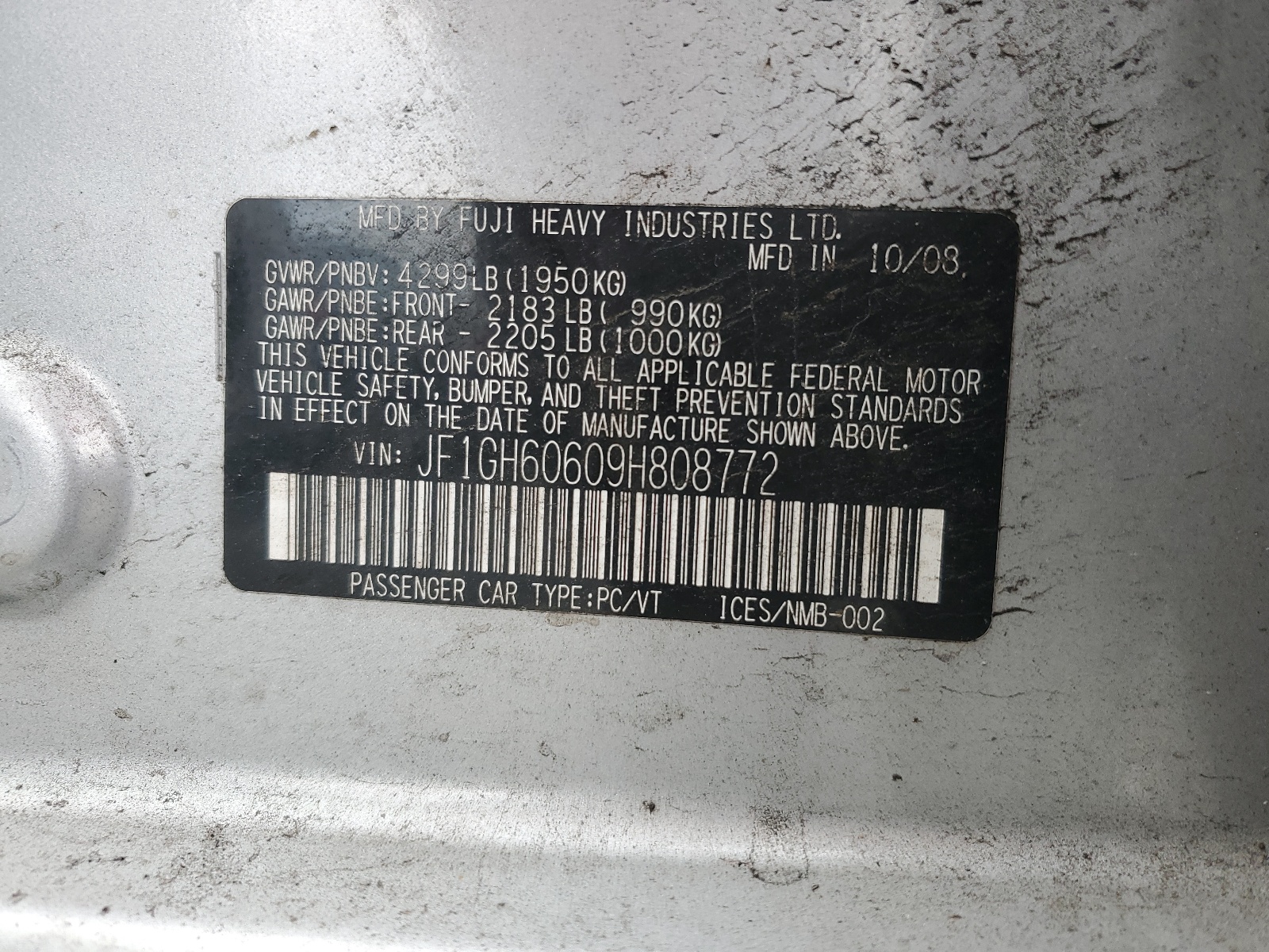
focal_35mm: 26
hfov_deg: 67.3
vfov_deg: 53.1
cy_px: 476
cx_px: 634
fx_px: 953
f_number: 1.5
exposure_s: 1/120
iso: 54
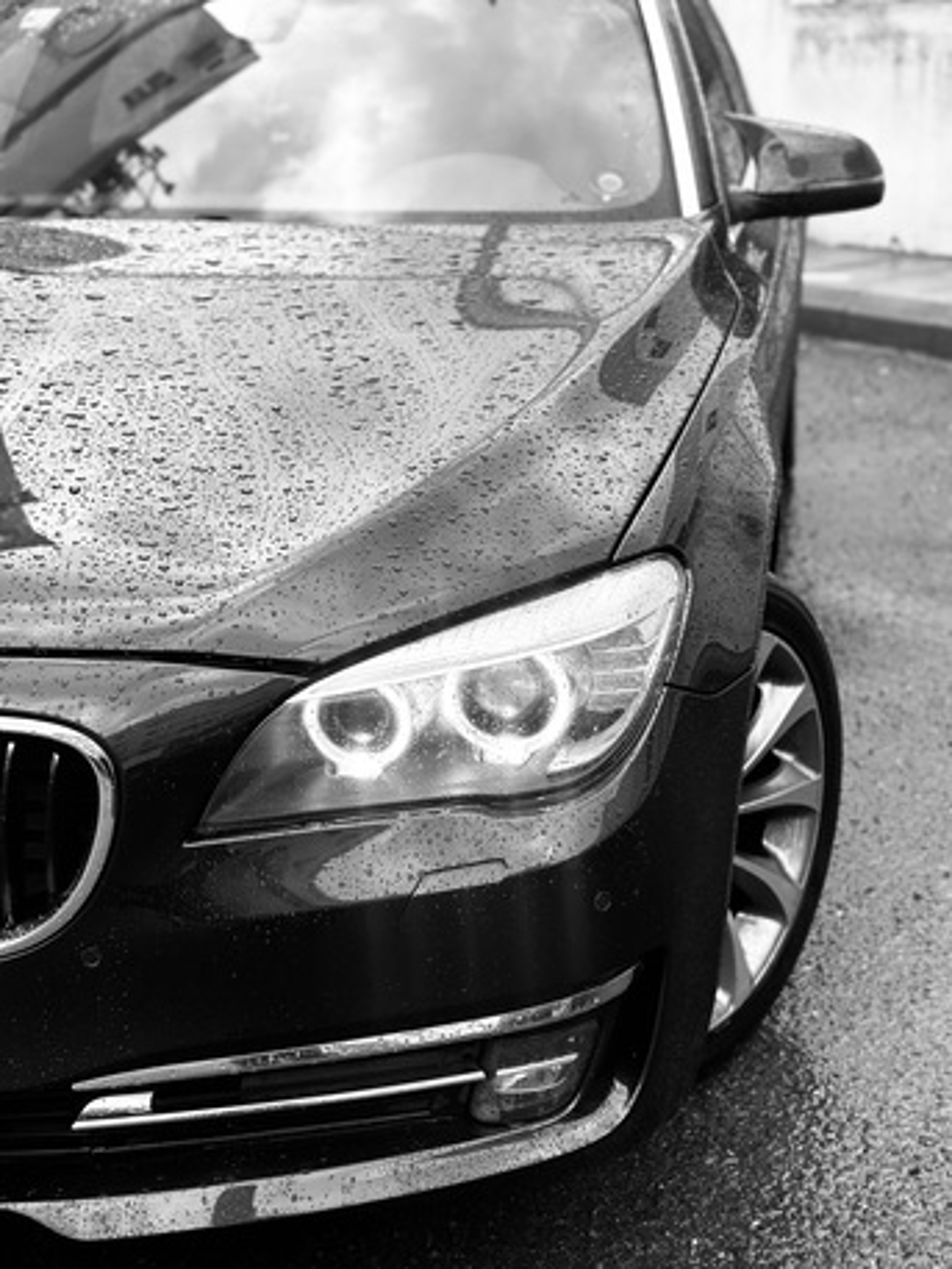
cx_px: 476
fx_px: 1759
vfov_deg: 39.6
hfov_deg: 30.3
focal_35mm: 48
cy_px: 634
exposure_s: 1/971
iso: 80
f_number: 1.78
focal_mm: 6.86
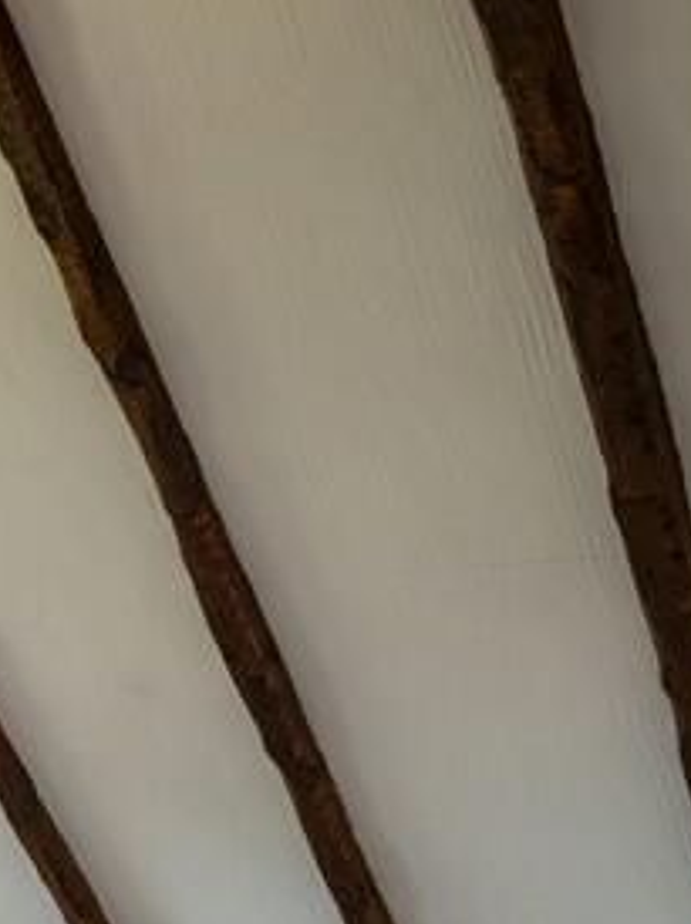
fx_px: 1439
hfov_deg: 15.5
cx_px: -934
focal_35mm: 54
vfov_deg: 34.4
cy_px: 744
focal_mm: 10.1
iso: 160
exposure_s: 1/20
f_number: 6.4
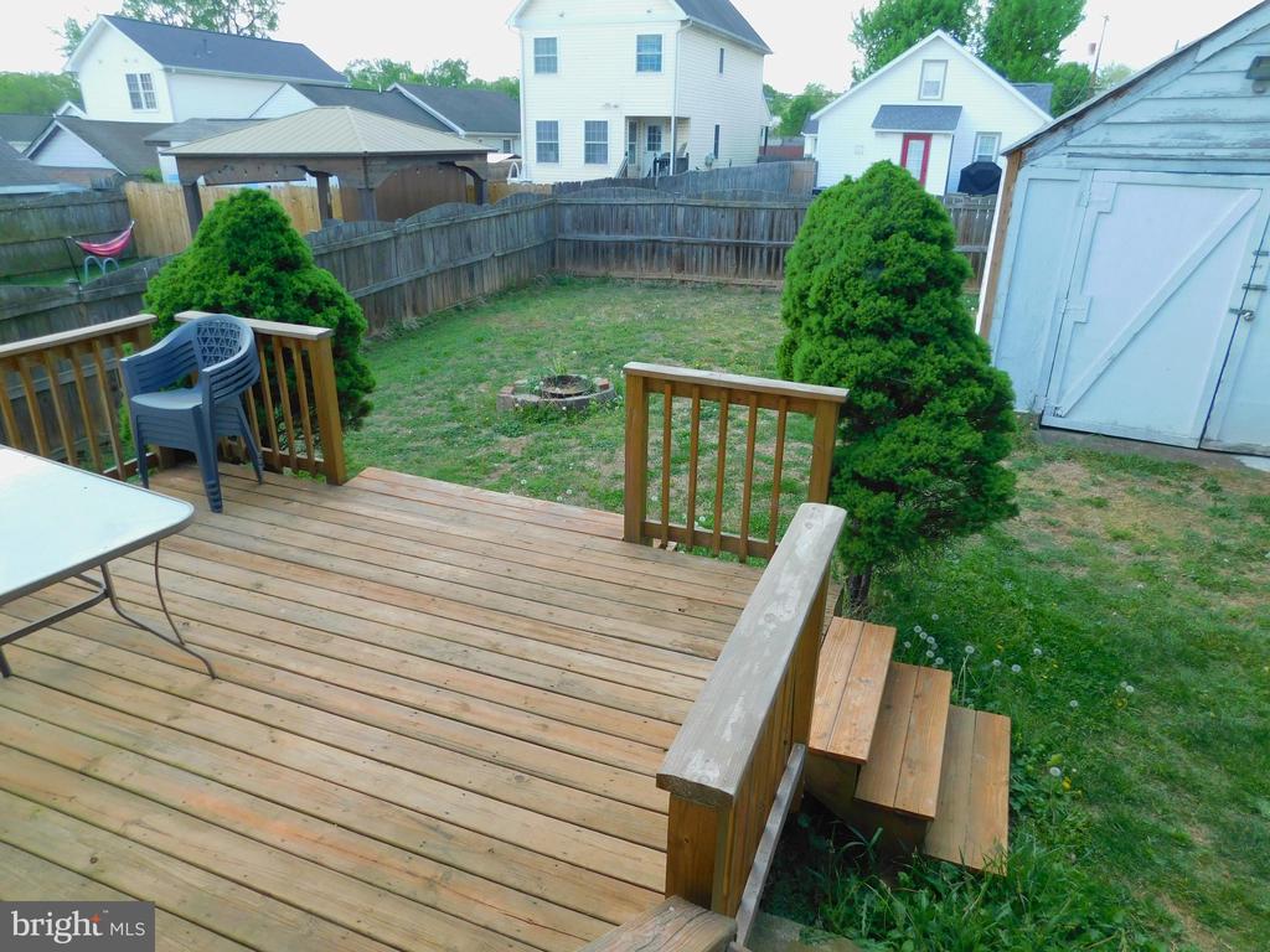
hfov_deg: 73.9
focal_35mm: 23
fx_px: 844
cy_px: 476
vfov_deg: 58.9
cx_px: 635
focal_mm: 4
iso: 125
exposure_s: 1/250
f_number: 3
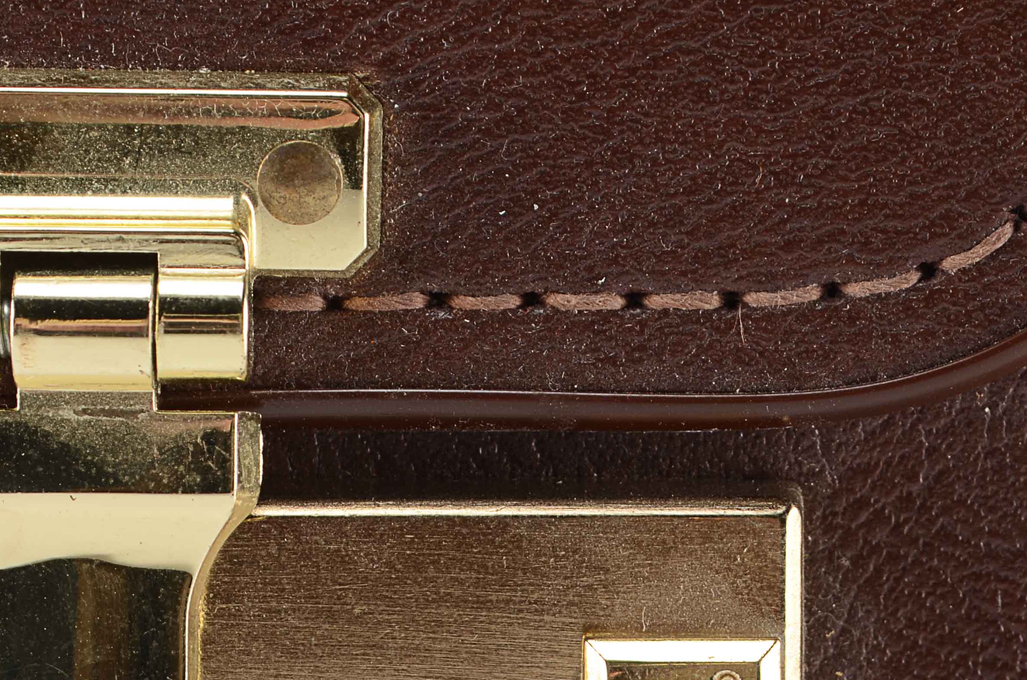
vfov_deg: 7.9
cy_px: 511
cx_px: 420
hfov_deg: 12.0
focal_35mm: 172
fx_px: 4898
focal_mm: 55
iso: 100
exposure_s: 1/80
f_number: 9
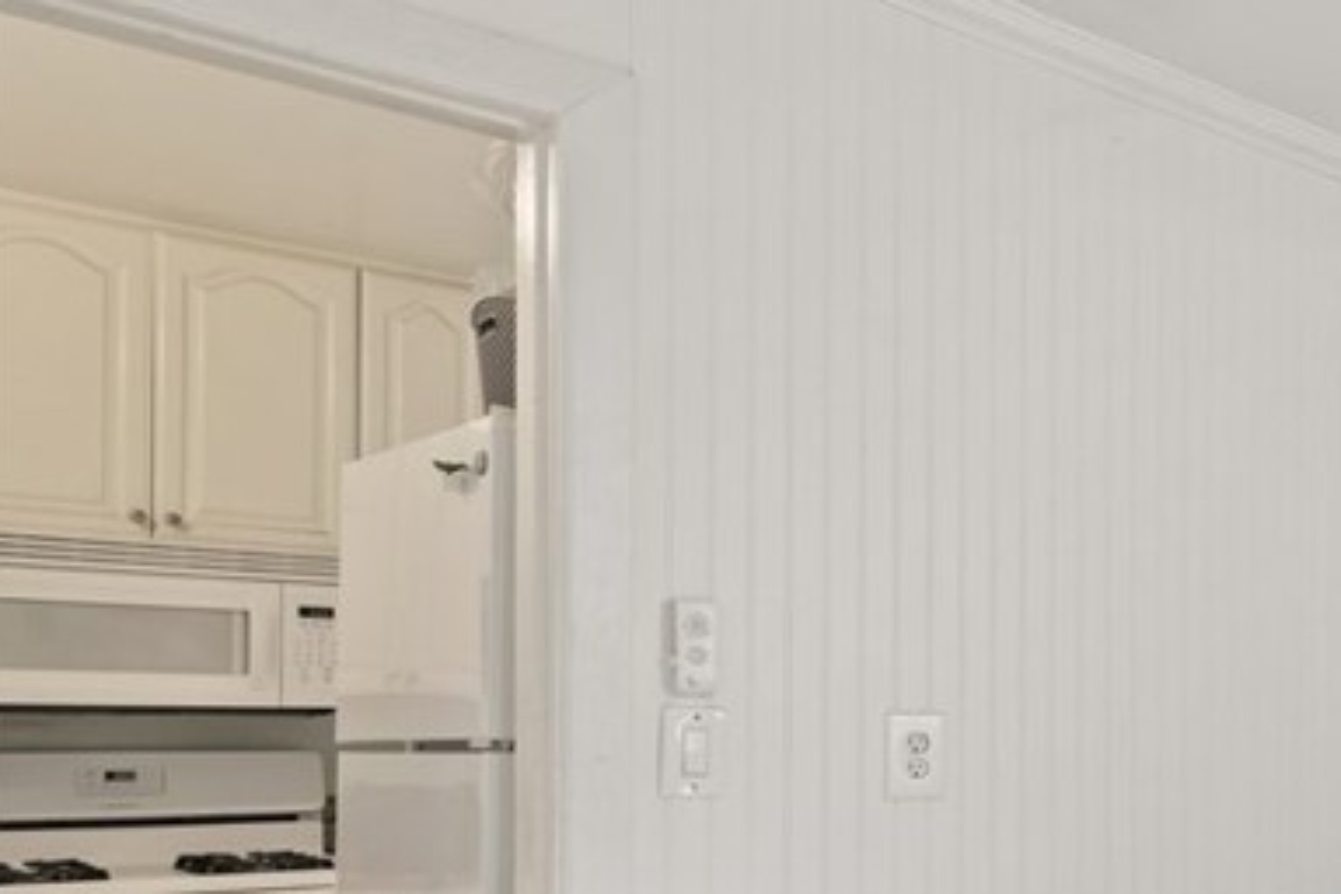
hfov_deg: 33.8
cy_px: 740
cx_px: 1774
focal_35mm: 40
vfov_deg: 32.3
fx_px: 1490
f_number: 5.6
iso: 250
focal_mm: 15
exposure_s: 1
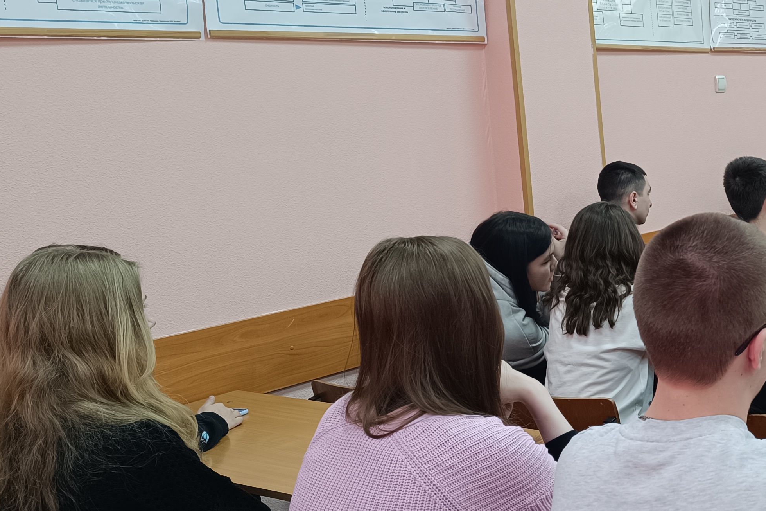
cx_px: 777
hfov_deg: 34.5
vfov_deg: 26.0
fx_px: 1106
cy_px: 245
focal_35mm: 52
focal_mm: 6.14
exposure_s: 1/50
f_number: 1.65
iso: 640
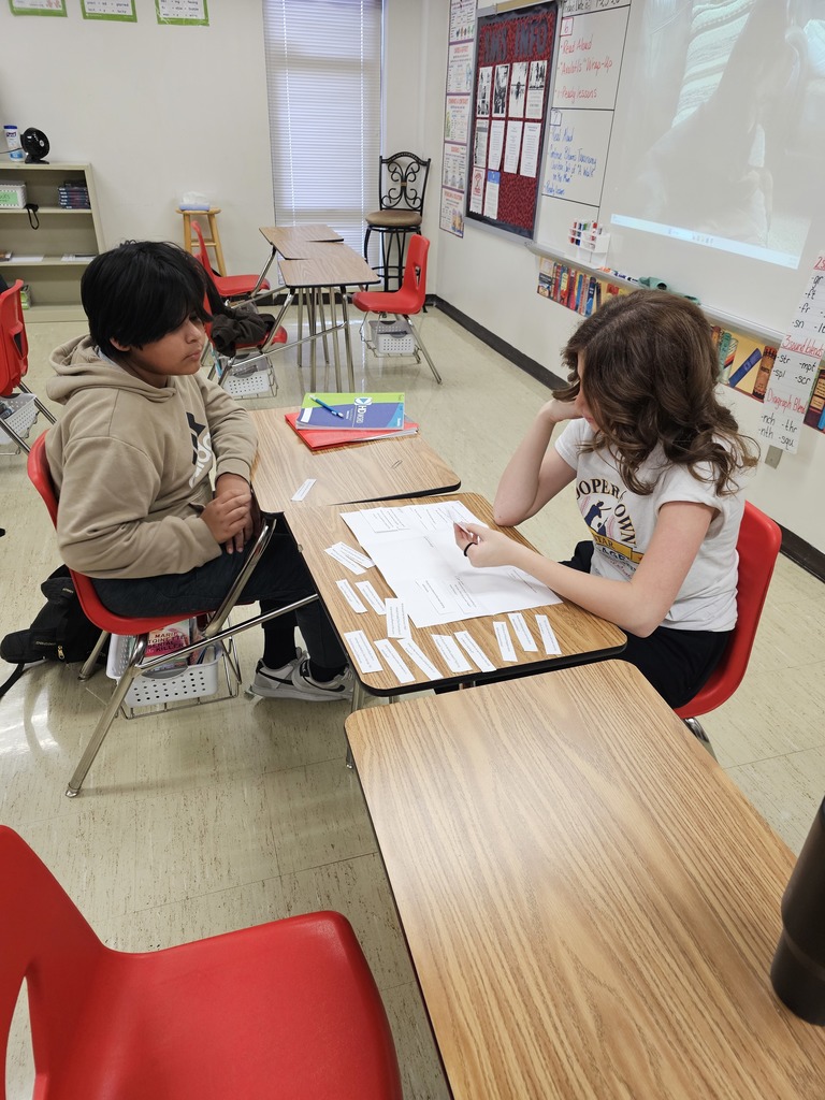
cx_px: 412
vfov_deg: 73.9
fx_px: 731
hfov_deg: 58.9
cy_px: 550
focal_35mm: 23
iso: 320
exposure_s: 1/120
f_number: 1.7
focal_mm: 6.3
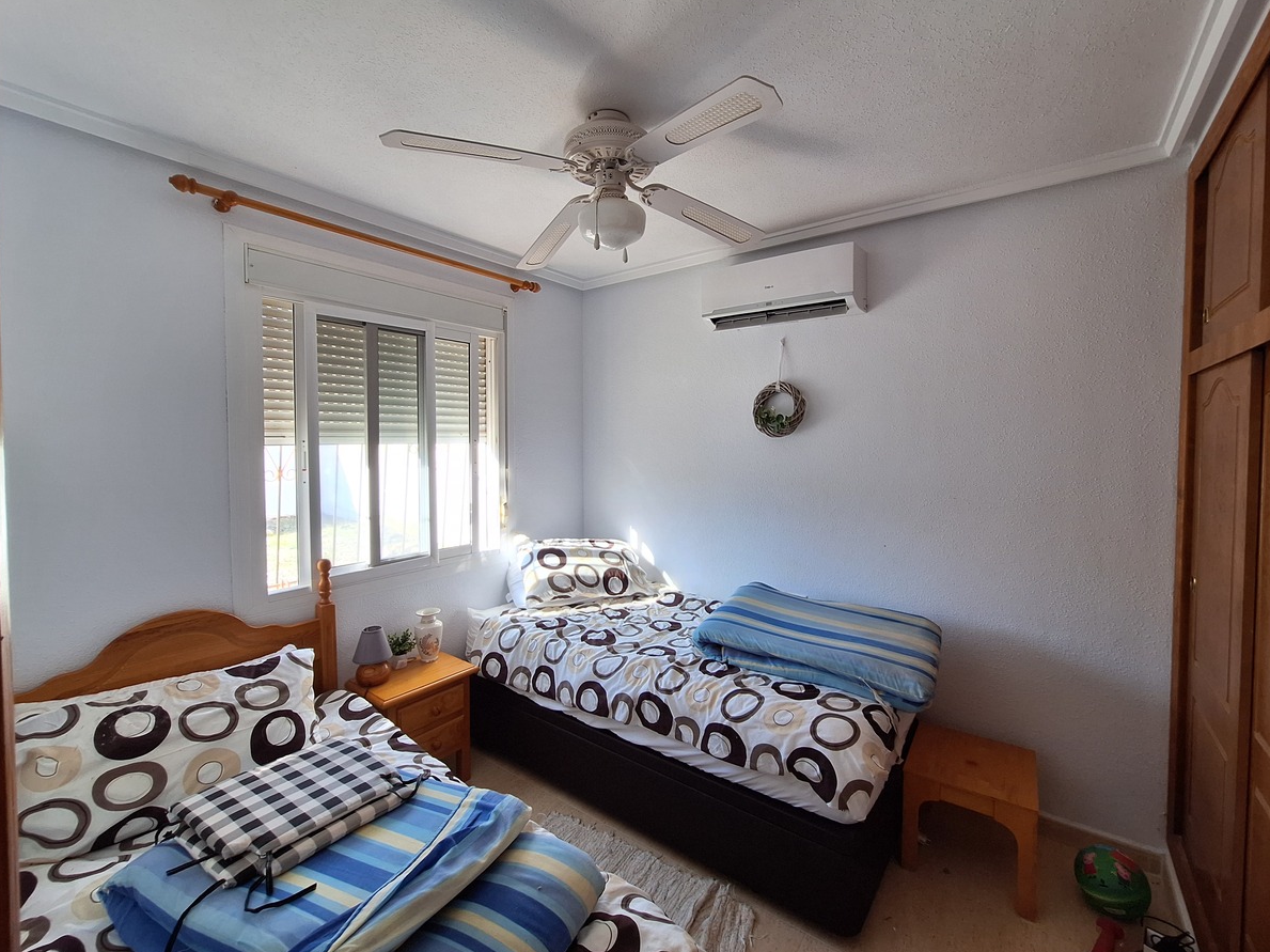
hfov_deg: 102.0
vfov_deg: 85.5
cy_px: 447
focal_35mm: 14
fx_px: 513
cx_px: 656
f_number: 2.2
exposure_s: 1/100
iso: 80
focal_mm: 1.74
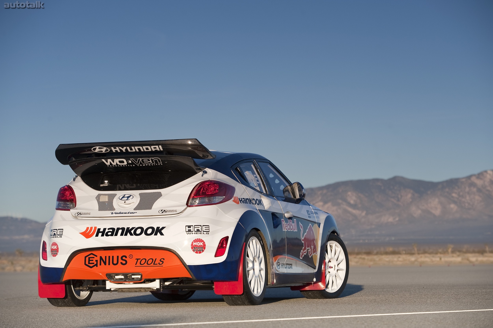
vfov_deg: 10.5
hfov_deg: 15.8
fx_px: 1779
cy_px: 164
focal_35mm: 130
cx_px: 246
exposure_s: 1/400
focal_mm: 130
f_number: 5
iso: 200
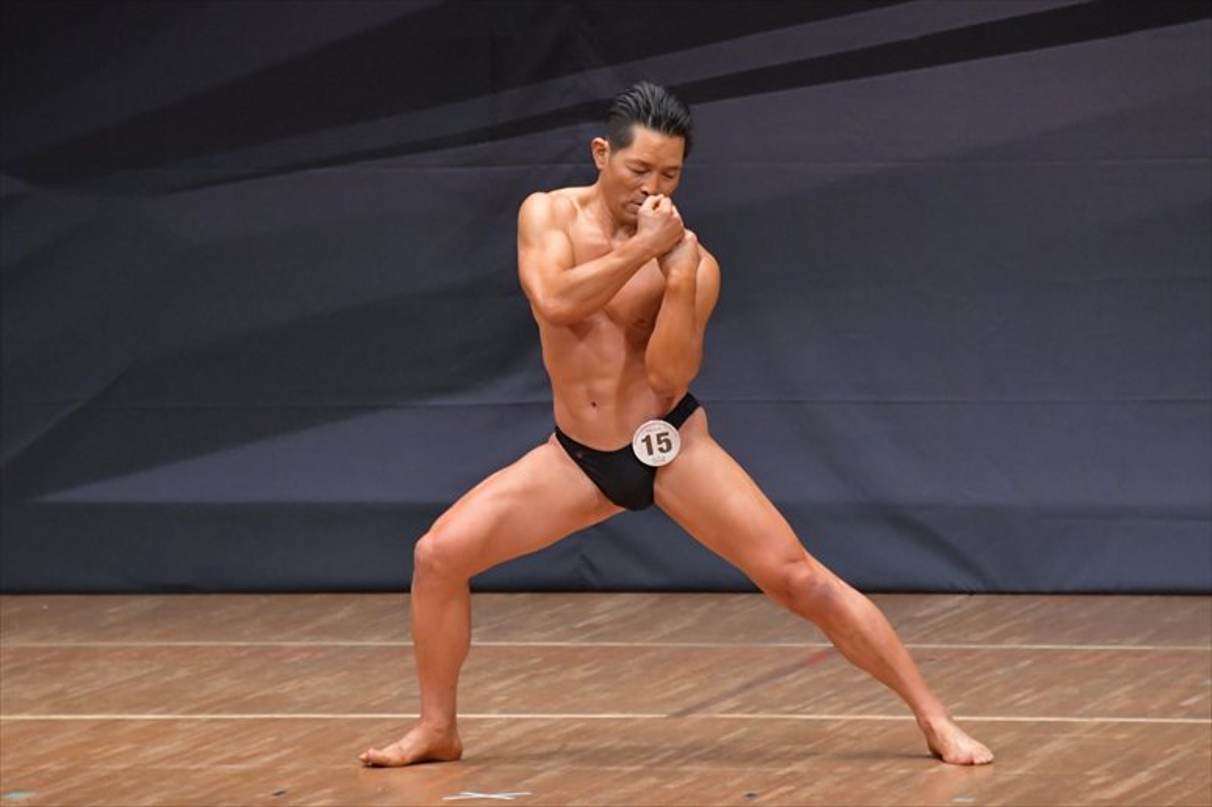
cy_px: 404
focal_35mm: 345
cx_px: 606
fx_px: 11609
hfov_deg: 6.0
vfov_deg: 4.0
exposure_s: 1/400
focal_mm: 230
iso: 6400
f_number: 5.6
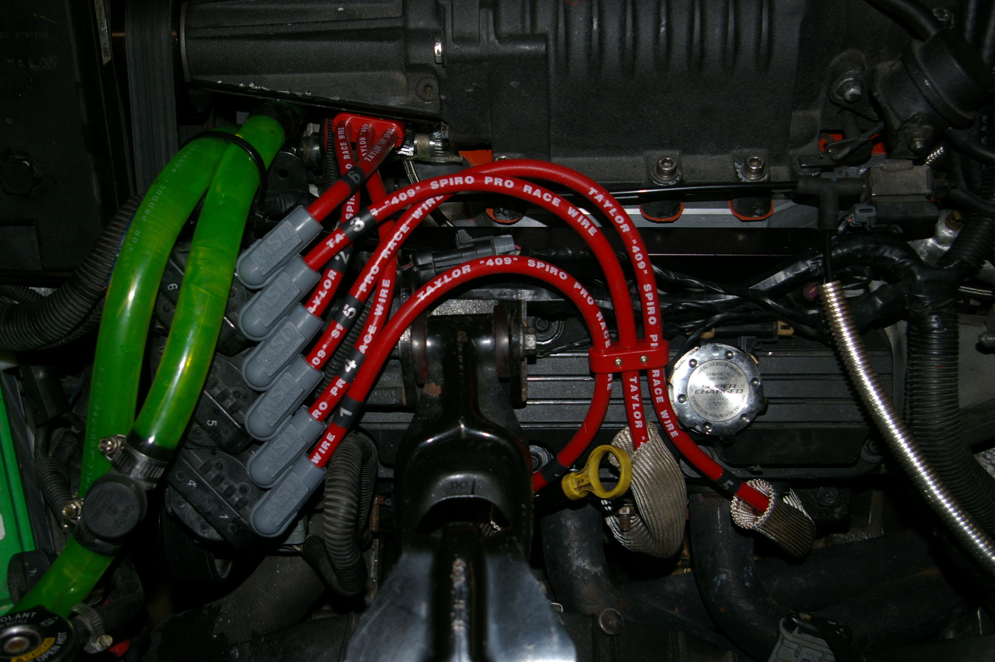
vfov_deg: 28.9
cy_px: 331
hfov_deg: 42.4
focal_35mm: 46
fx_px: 1284
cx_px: 498
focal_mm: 31
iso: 200
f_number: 4
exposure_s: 1/50
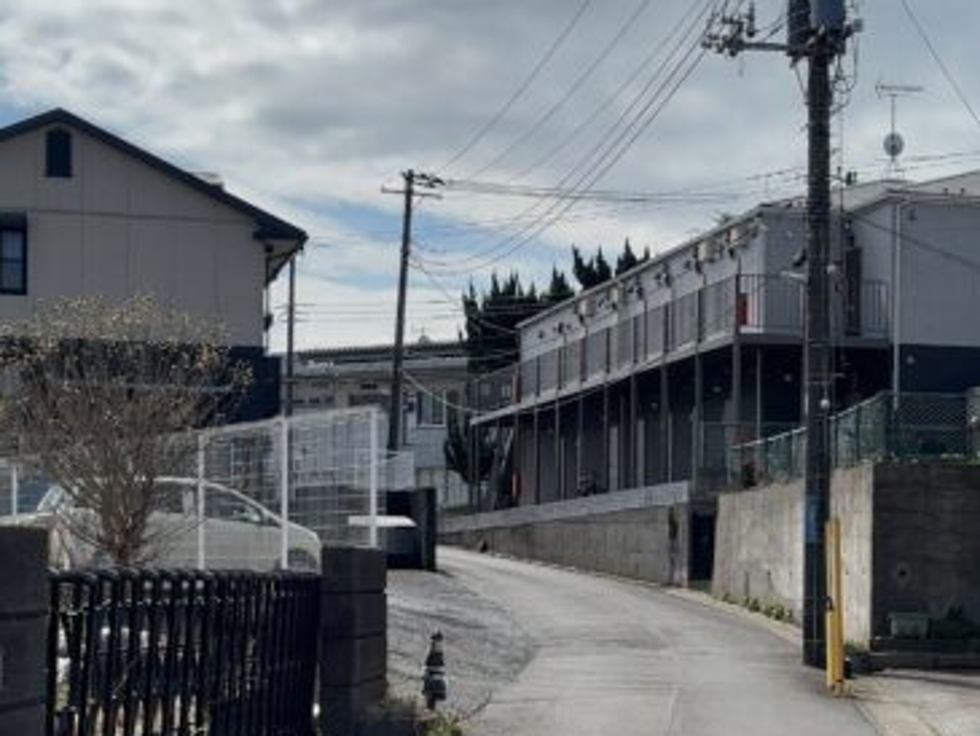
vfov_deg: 20.0
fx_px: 2067
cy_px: 553
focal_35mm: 73
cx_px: 725
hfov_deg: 26.4
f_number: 1.6
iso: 50
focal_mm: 5.96
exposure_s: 1/5348
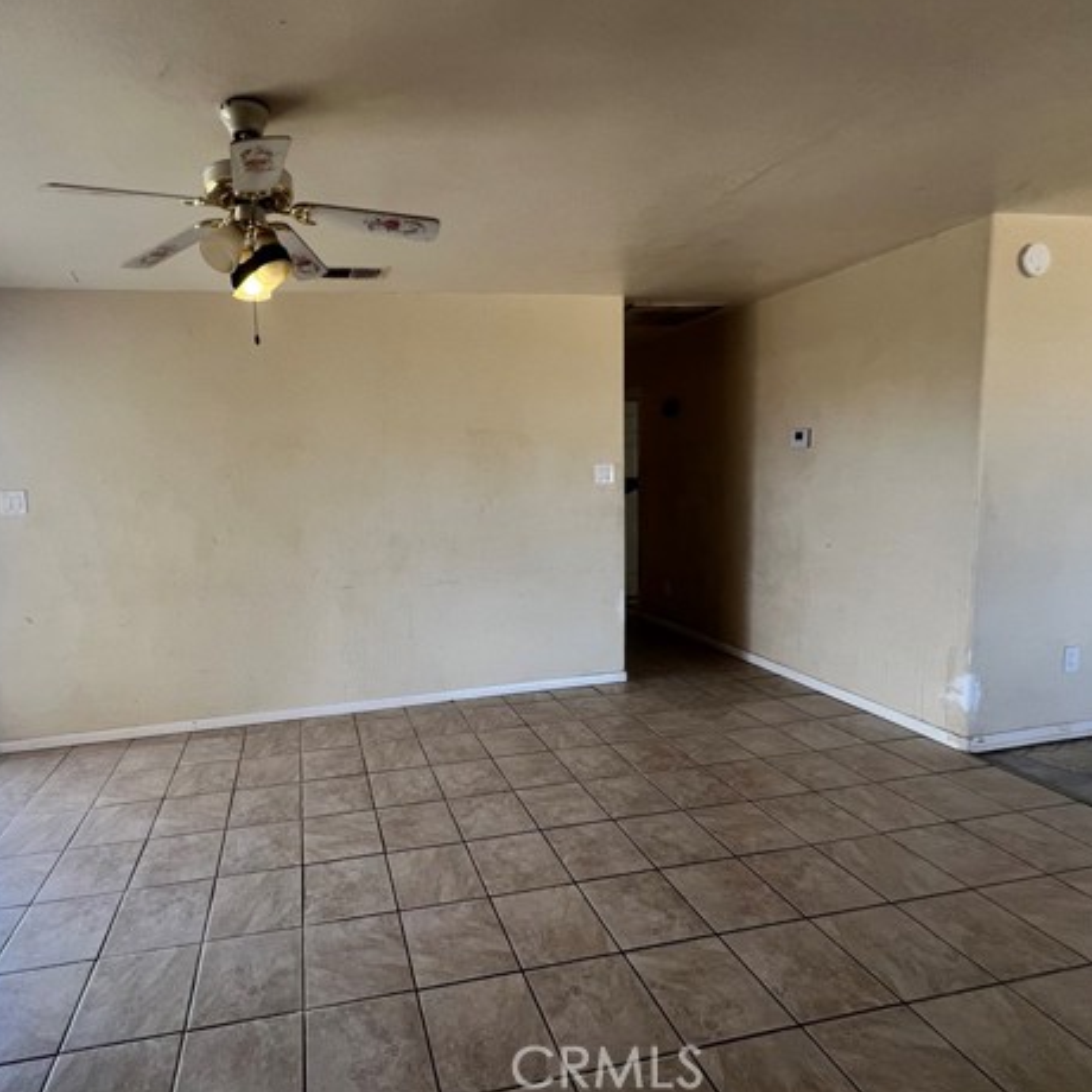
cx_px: 401
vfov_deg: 87.4
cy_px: 532
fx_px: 571
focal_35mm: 16
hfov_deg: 85.5
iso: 64
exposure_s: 1/99
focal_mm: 1.57
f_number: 1.8
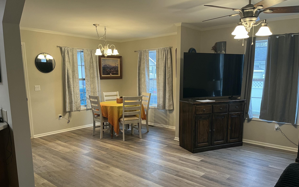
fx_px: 228
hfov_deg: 66.5
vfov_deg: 44.3
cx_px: 148
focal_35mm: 28
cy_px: 113
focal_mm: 5.1
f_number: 1.6
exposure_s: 1/60
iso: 250
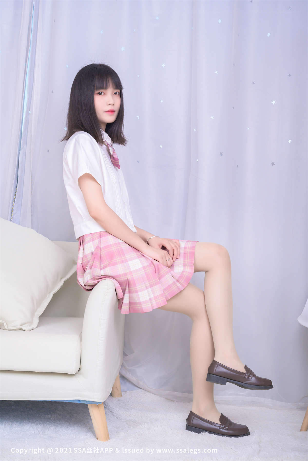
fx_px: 642
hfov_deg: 27.0
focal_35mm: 50
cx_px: 154
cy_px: 230
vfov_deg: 39.6
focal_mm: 50
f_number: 8
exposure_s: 1/160
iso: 500
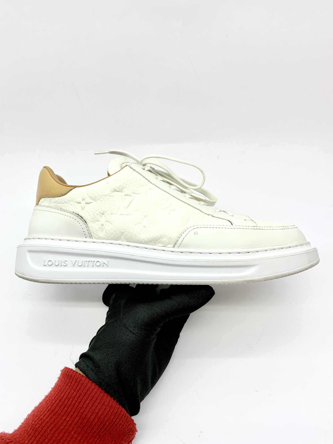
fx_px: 333
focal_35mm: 26
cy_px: 222
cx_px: 166
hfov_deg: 53.1
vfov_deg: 67.3
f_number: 1.8
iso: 25
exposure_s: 1/213
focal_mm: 4.25
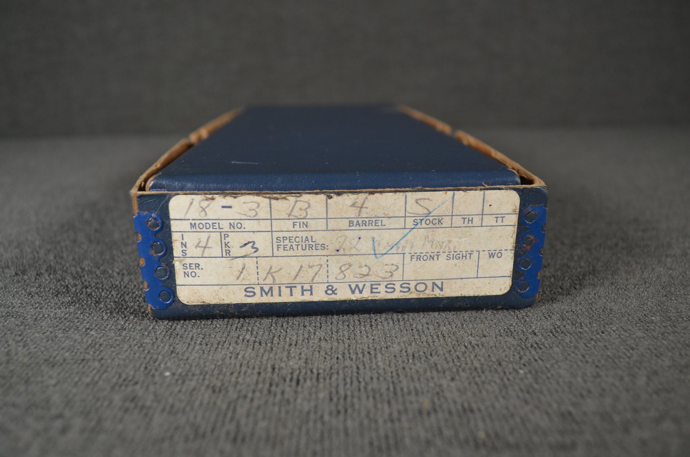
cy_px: 228
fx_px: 631
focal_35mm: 33
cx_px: 345
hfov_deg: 57.3
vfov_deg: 39.8
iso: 400
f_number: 5
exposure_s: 1/100
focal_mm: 22
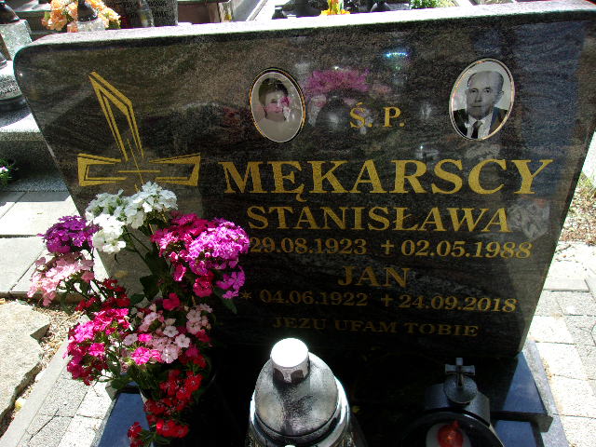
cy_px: 224
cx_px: 298
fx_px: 465
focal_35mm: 27
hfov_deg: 65.3
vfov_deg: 51.4
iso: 80
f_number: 3
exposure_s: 1/400
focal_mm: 4.9
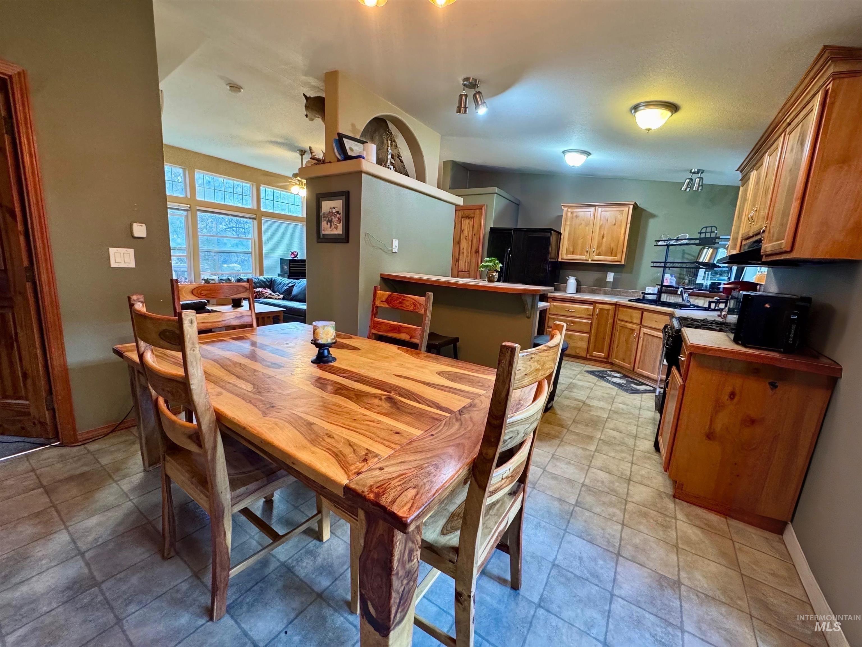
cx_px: 431
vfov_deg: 85.7
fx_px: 349
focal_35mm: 14
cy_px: 324
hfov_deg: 102.1
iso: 400
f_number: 2.2
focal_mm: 2.22
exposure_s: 1/60
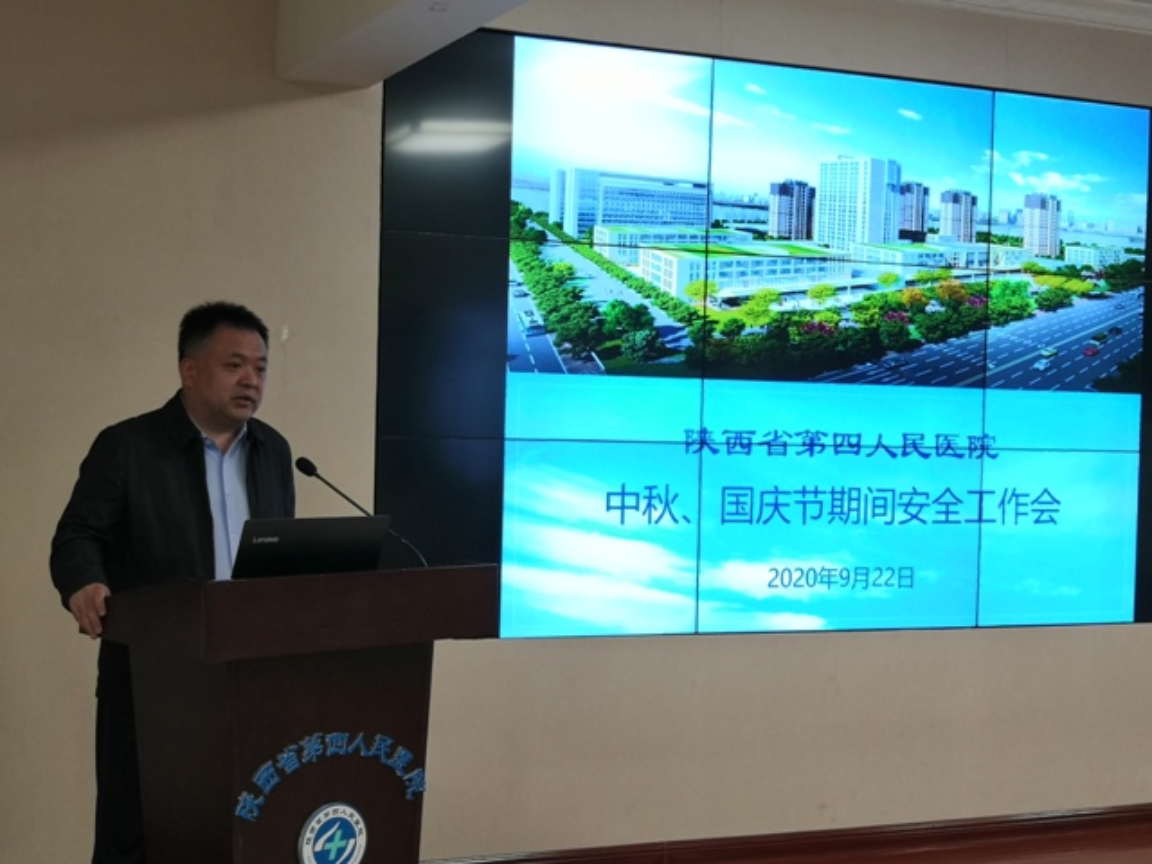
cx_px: 576
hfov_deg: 36.2
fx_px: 1764
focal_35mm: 53
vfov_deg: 27.5
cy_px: 432
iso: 125
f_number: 1.8
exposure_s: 1/50
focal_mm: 3.95
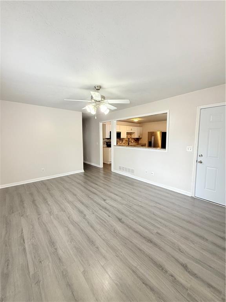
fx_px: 122
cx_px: 113
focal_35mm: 14
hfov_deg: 85.7
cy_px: 151
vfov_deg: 102.1
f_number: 2.2
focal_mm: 2.22
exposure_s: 1/120
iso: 250
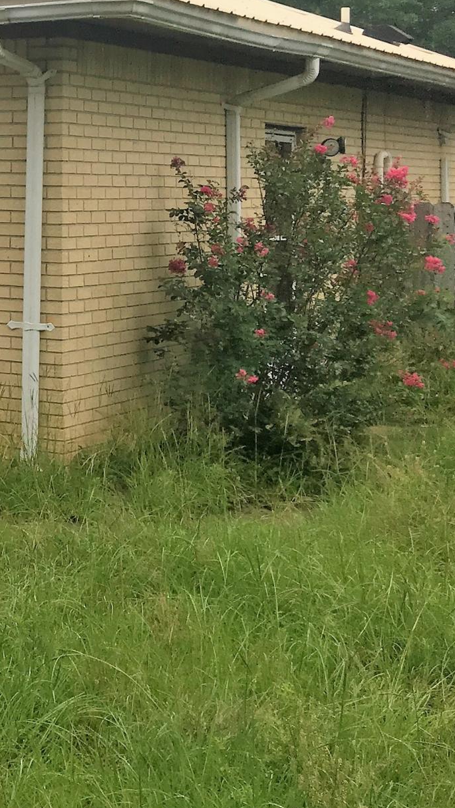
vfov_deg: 26.6
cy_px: 139
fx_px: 1672
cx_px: -451
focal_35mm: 78
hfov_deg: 13.4
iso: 40
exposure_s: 1/120
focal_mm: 4.15
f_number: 2.2
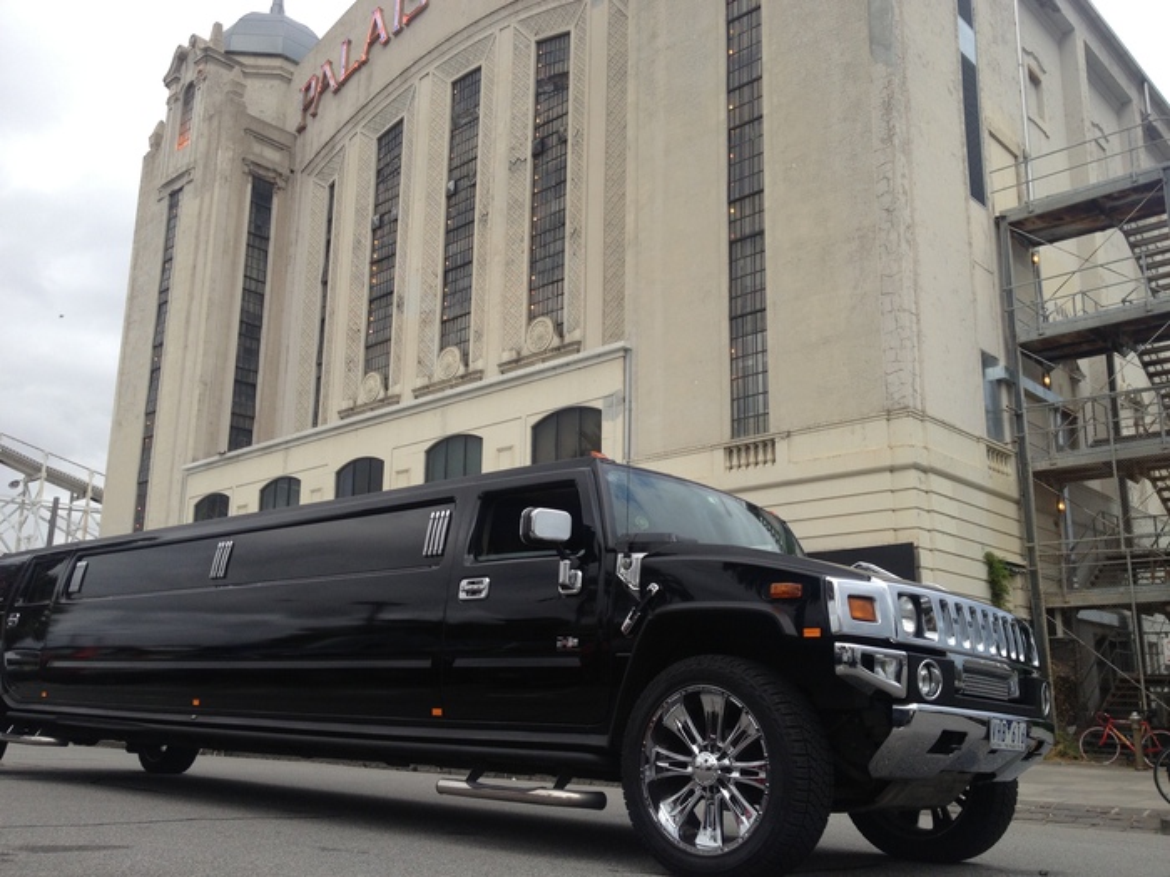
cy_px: 438
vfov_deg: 40.7
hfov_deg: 52.6
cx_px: 585
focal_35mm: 35
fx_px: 1183
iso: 50
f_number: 2.4
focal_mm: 4.28
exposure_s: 1/391
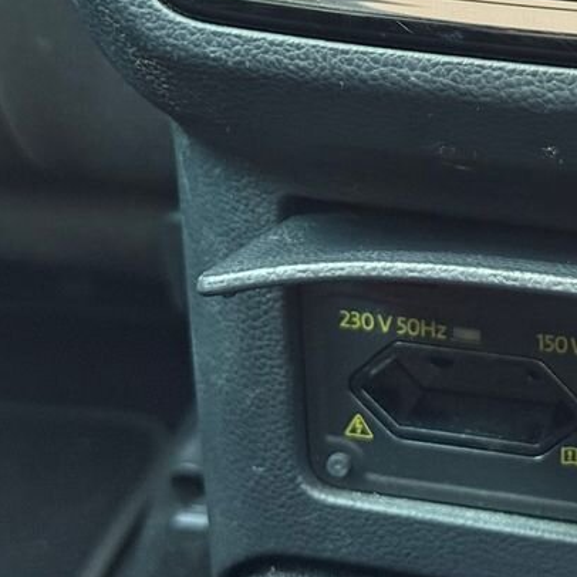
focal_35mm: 107
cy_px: 91
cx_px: 601
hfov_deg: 15.9
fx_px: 2018
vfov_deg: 16.1
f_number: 1.78
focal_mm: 6.76
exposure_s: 1/30
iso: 500
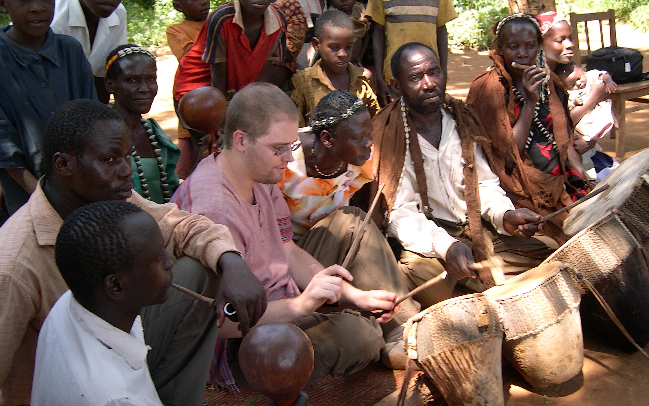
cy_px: 218
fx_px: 725
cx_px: 328
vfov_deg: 31.2
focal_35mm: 41
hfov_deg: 48.2
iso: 100
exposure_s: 1/99.4
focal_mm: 8
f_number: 2.8
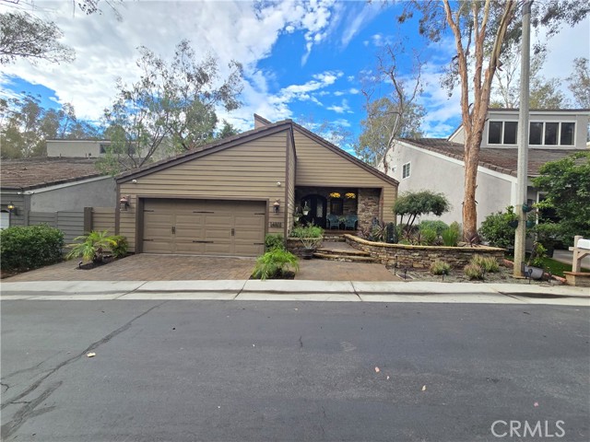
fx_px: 222
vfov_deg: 89.9
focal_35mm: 13
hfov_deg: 106.2
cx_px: 295
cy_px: 221
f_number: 2.2
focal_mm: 2.2
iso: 200
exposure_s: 1/2000
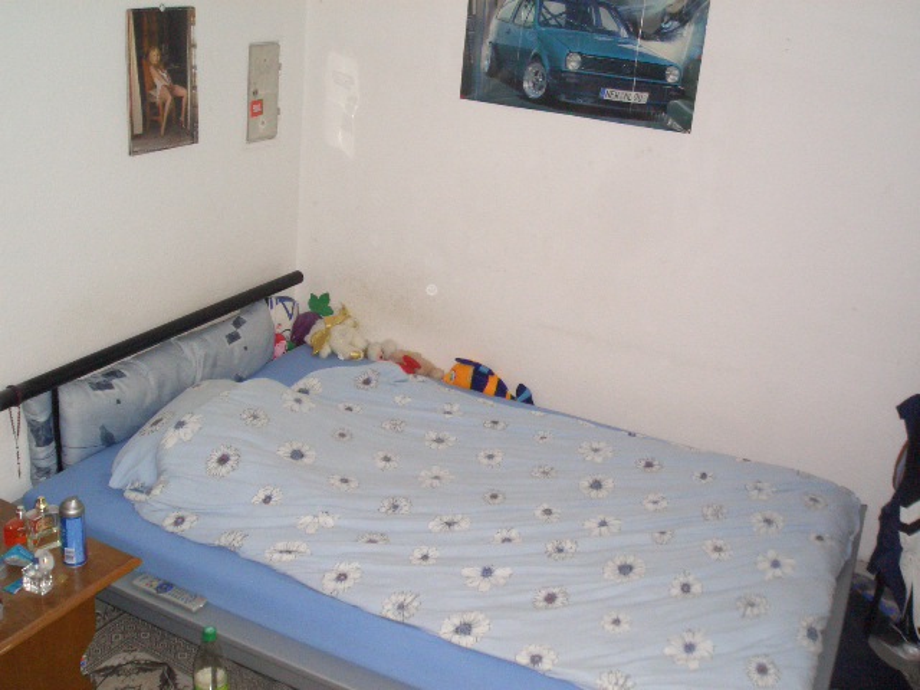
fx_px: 957
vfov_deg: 39.7
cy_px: 345
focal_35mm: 36
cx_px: 460
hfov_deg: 51.4
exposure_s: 1/40
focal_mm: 4.8
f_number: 4
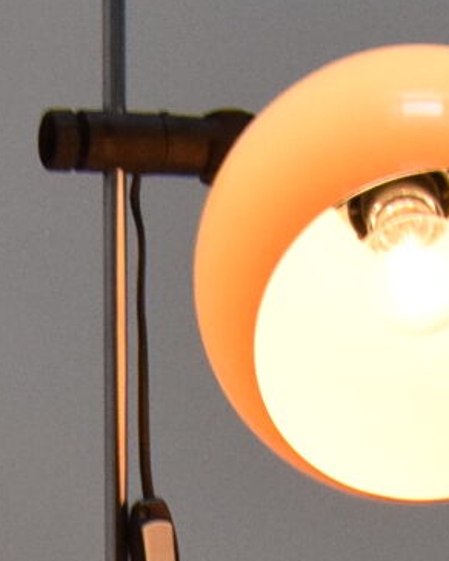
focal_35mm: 254
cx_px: 126
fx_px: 4219
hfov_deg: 6.1
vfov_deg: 7.2
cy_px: 1322
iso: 1600
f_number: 8
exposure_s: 1/250
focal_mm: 22
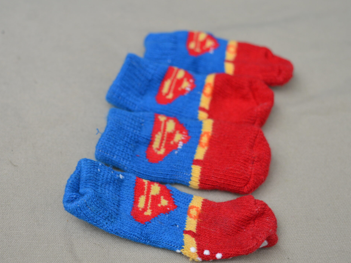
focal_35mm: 70
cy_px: 140
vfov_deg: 21.0
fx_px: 710
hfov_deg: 27.8
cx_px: 164
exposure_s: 1/125
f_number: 5.6
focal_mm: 36
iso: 160
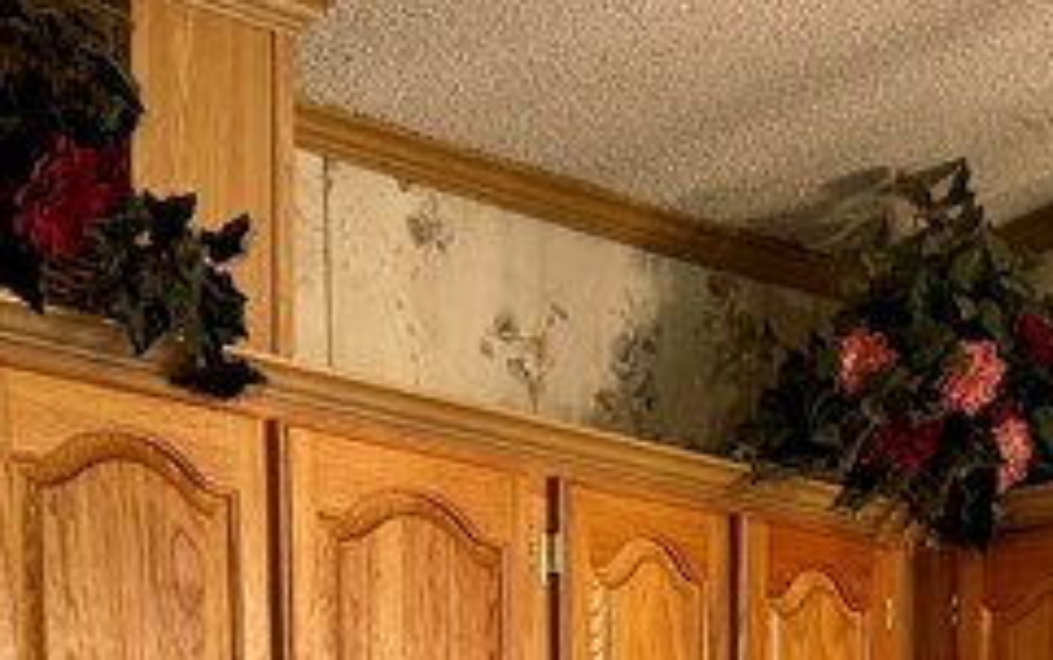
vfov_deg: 10.8
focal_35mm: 108
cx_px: 725
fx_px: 3102
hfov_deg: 19.2
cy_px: 1434
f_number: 1.78
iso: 160
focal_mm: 6.76
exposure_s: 1/60
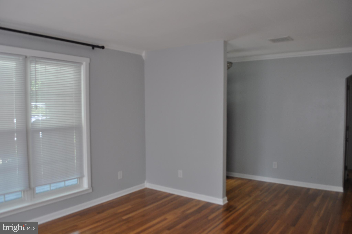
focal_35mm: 27
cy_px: 117
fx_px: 264
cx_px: 176
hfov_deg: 67.4
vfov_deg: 47.8
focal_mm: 18
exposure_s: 1/60
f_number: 4
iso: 400
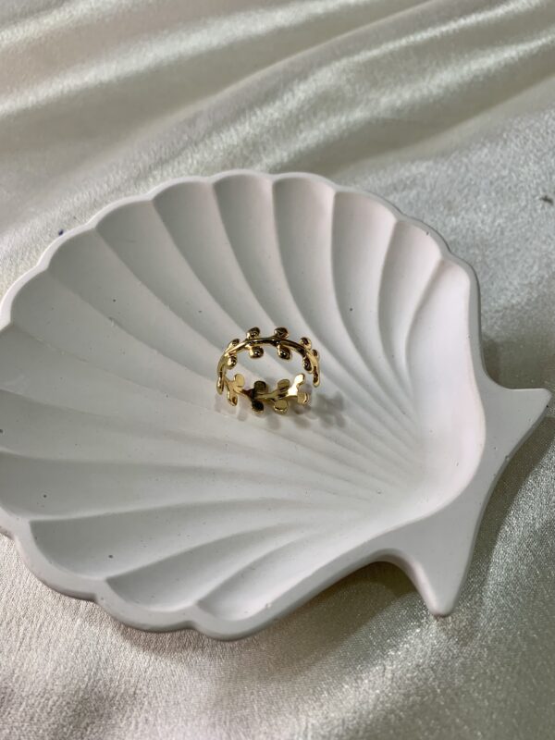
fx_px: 556
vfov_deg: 67.3
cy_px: 370
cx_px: 278
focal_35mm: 26
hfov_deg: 53.1
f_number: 1.8
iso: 50
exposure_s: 1/100
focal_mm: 4.25
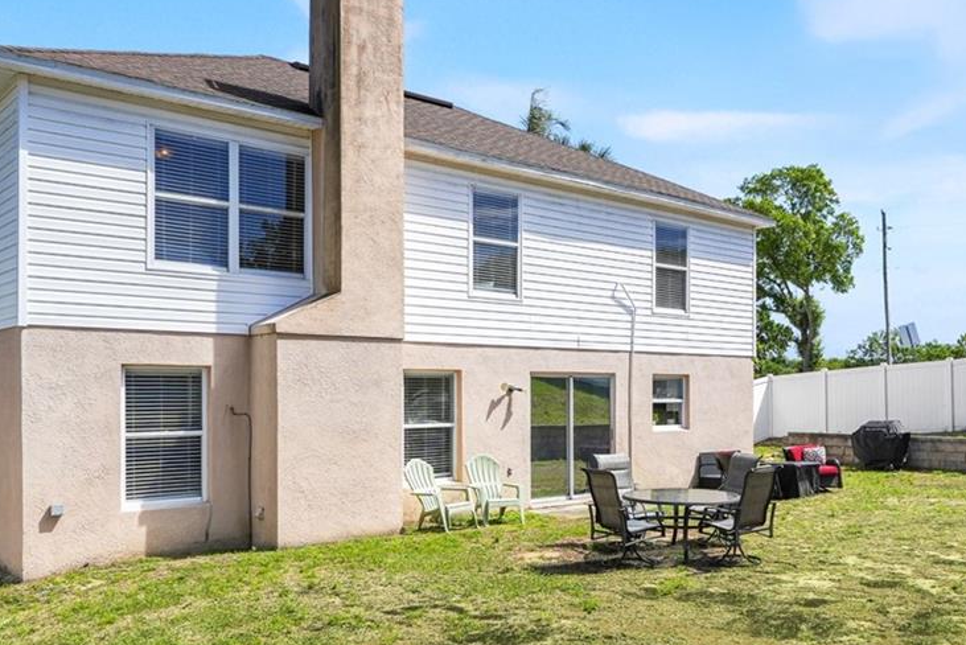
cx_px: 667
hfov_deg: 51.7
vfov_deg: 36.7
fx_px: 969
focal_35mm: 36
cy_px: 390
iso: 250
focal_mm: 16.5
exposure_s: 1/40
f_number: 9
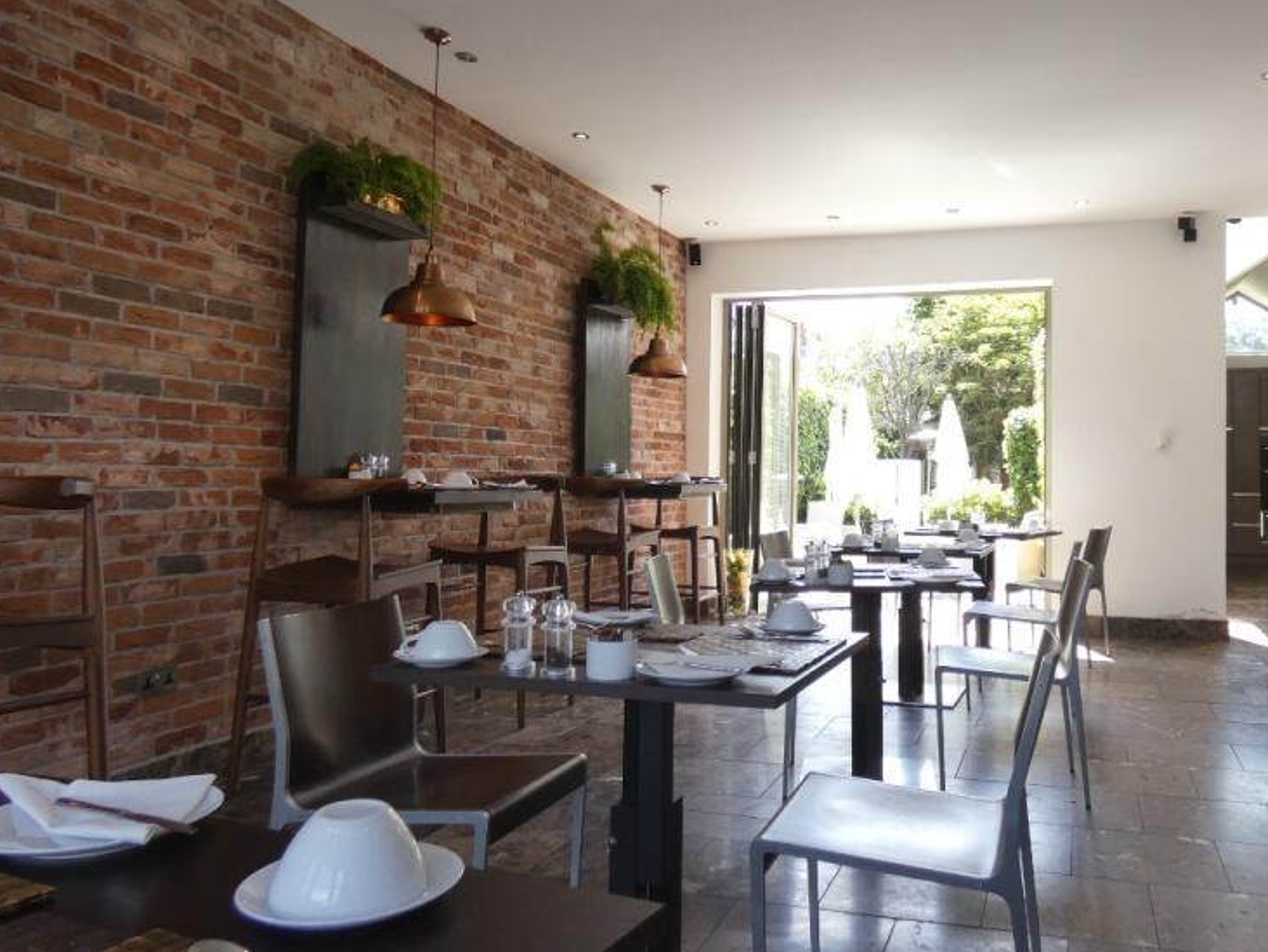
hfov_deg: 62.6
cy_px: 437
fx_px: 1026
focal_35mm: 28
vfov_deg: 49.7
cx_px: 784
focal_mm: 3.6
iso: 80
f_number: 2.8
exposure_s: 1/80
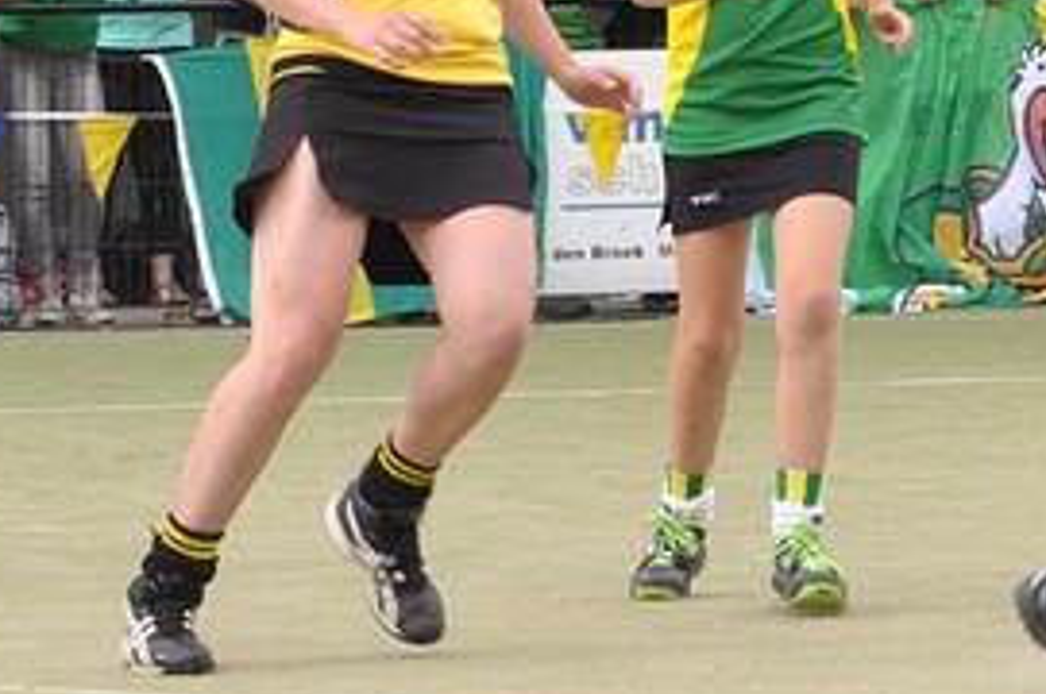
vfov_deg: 4.4
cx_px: 1115
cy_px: -405
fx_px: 9051
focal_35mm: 312
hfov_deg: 6.6
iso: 400
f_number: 8
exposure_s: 1/200
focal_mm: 55
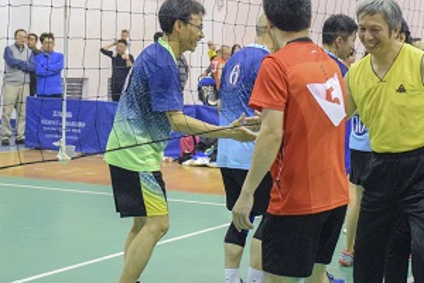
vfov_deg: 14.2
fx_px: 1131
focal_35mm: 96
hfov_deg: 21.2
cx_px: 277
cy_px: 72
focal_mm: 32
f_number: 4
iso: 6400
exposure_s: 1/320
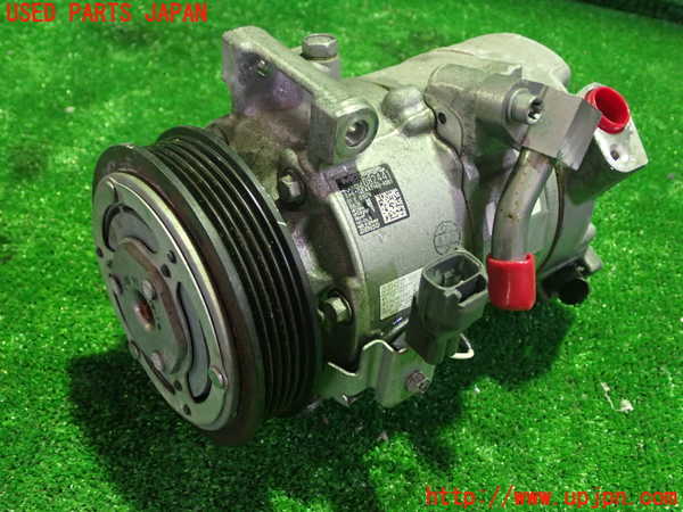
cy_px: 256
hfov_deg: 45.8
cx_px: 342
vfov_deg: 35.1
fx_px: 809
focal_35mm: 41
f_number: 2.8
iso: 800
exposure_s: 1/13
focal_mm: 7.31
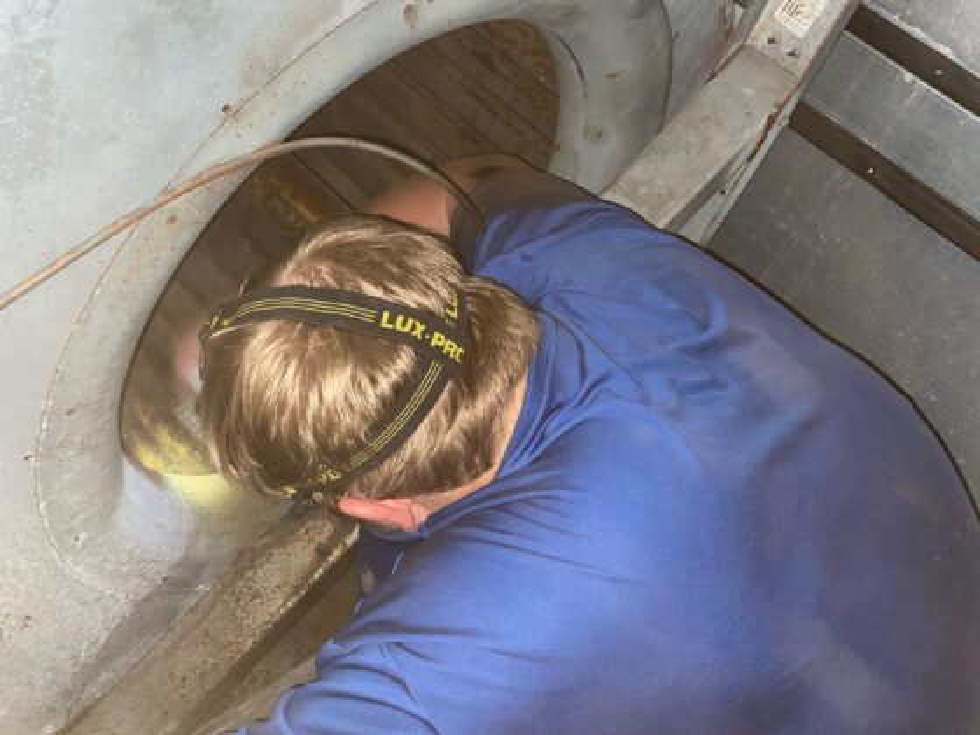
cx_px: 490
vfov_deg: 53.1
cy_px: 368
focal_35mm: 26
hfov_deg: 67.3
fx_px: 736
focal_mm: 4.25
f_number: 1.8
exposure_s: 1/17
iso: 80
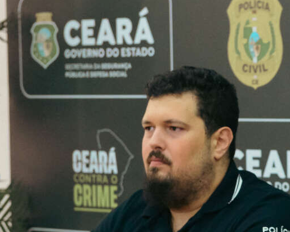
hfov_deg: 9.6
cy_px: 224
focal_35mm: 196
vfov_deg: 7.9
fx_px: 1682
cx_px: 402
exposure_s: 1/320
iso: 5000
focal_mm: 70
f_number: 5.6
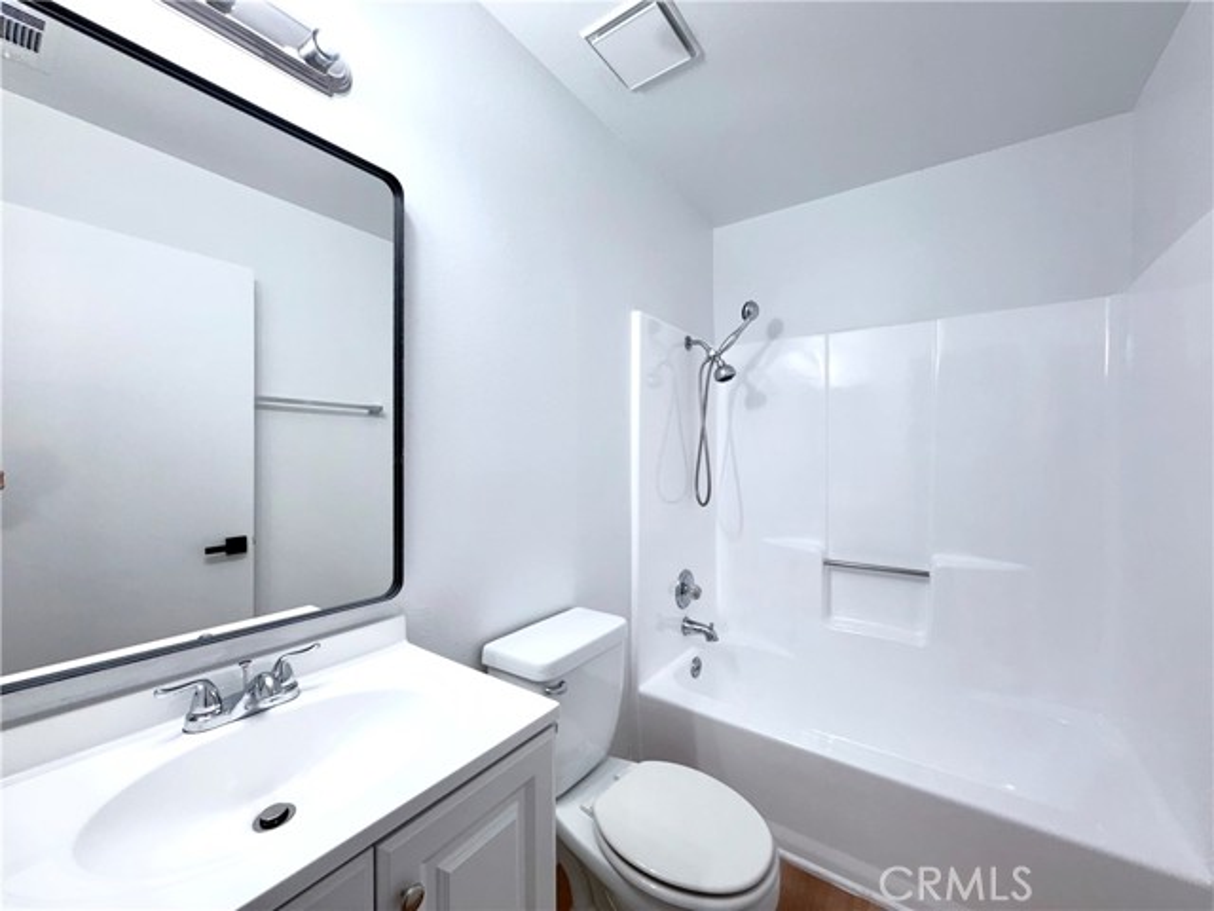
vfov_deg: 85.7
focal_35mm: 14
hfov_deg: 102.1
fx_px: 491
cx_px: 607
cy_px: 456
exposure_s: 1/120
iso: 40
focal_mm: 2.22
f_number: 2.2
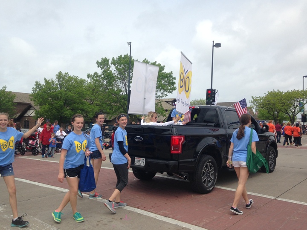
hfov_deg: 55.4
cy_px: 115
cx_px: 154
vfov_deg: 42.9
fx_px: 293
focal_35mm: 33
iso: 50
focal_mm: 4.12
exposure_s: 1/1506
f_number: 2.4
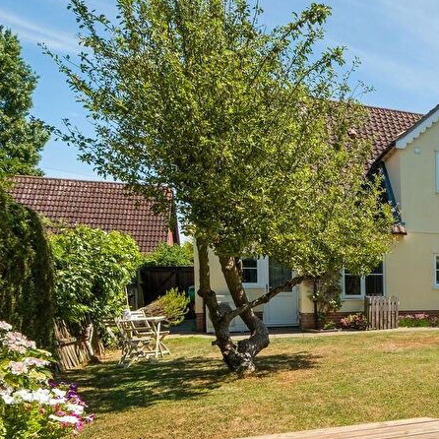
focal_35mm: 20
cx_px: 302
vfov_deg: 74.8
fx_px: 287
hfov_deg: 72.0
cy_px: 223
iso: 160
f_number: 9
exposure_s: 1/250
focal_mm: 9.7
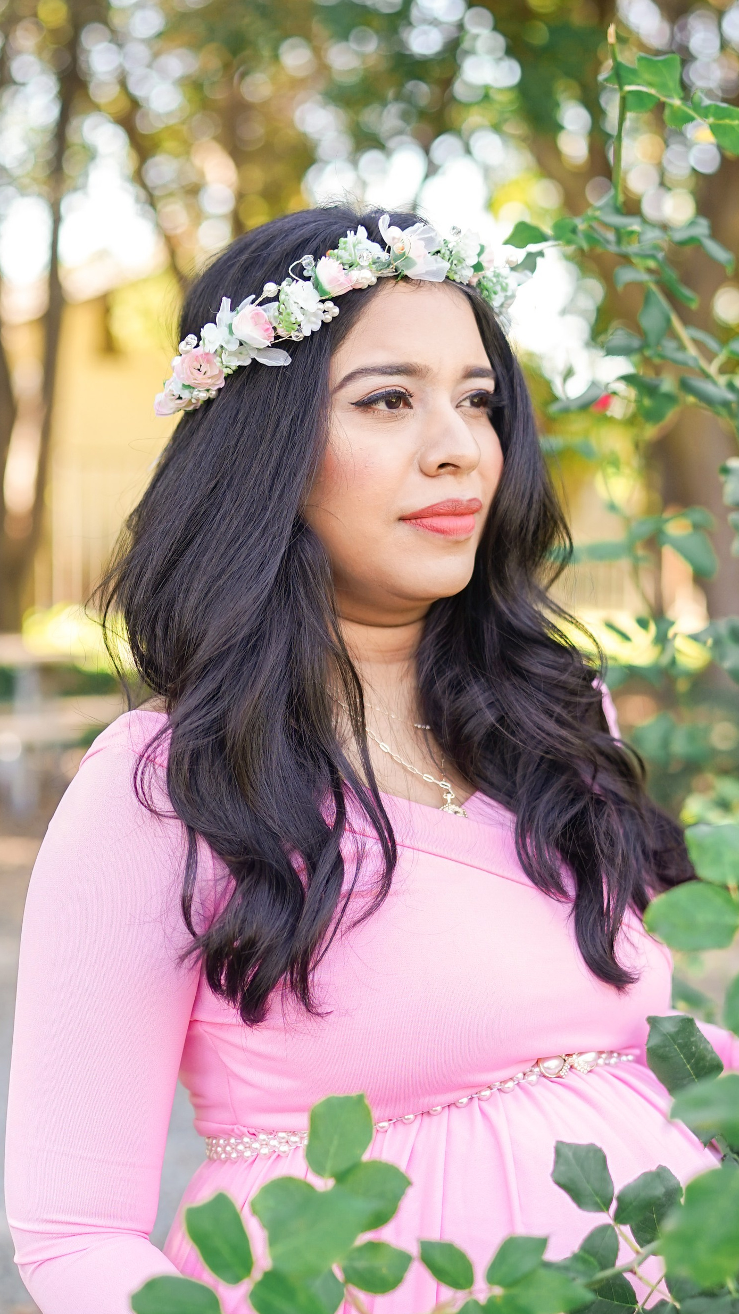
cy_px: 726
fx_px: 1986
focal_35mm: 57
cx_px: 425
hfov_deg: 21.1
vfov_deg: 36.6
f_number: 1.7
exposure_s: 1/250
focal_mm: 35
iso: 100
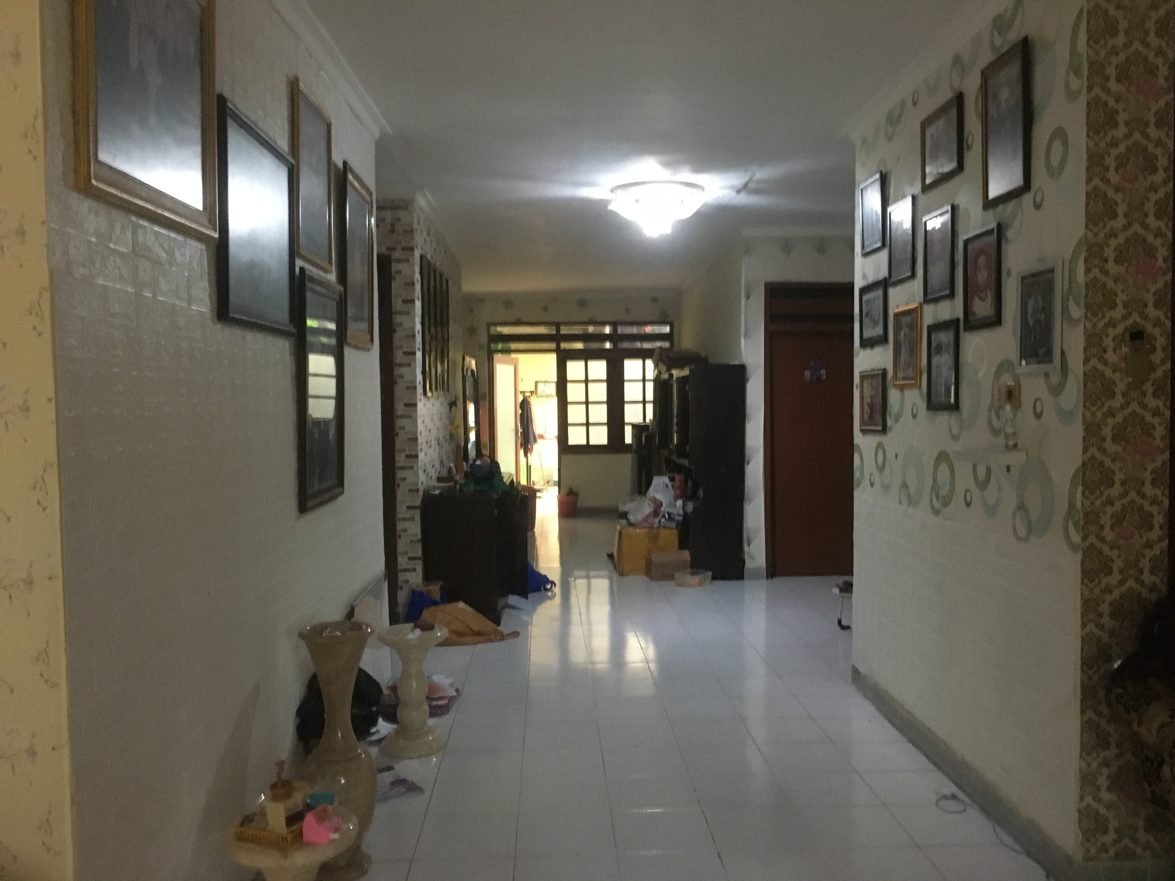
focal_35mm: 29
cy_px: 440
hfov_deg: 61.7
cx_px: 588
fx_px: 984
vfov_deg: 48.2
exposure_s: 1/15
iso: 250
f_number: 2.2
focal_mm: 4.15
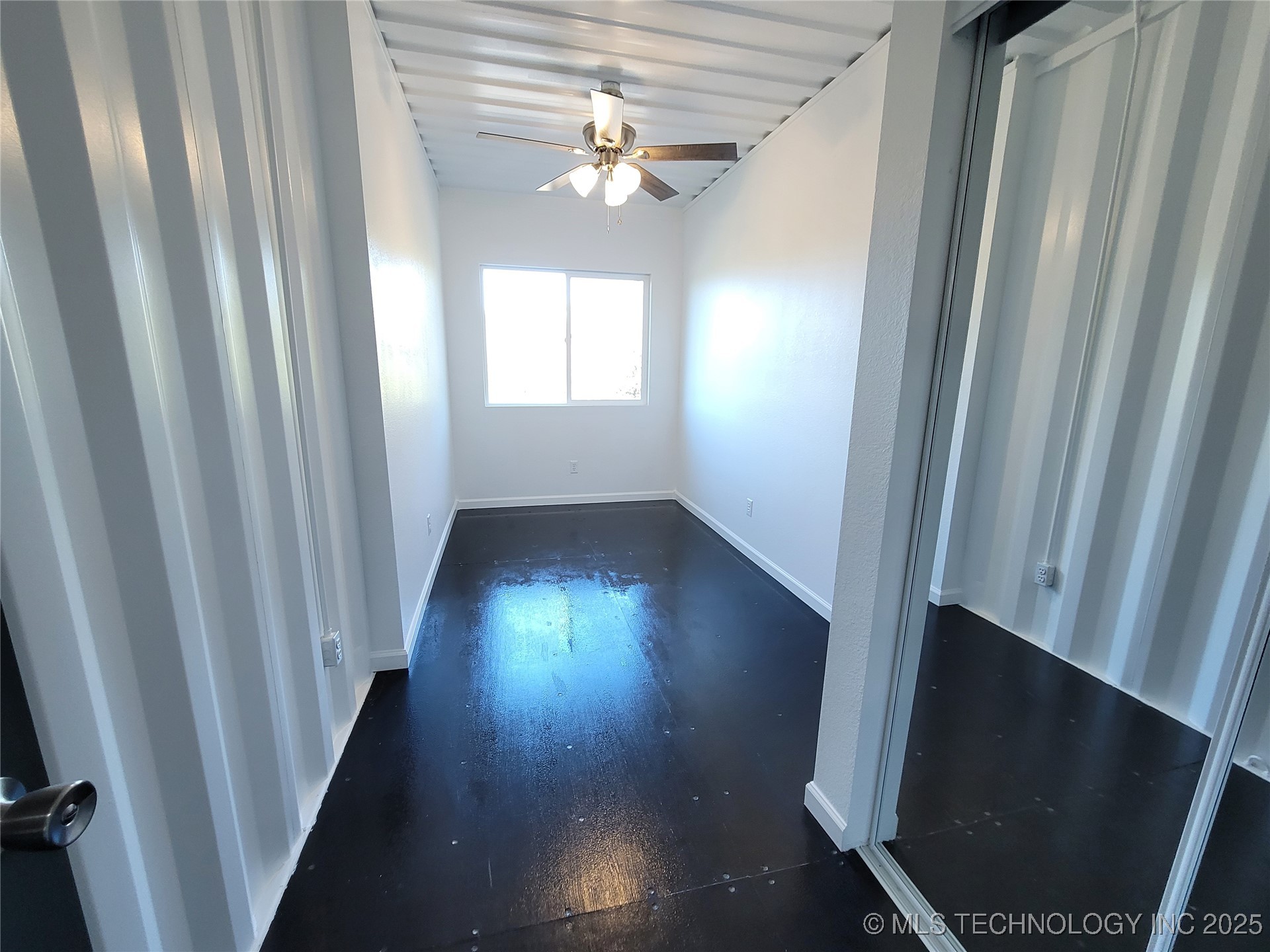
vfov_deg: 89.9
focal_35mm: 13
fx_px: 477
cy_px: 476
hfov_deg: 106.2
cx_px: 635
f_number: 2.2
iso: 160
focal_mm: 2.2
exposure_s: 1/60
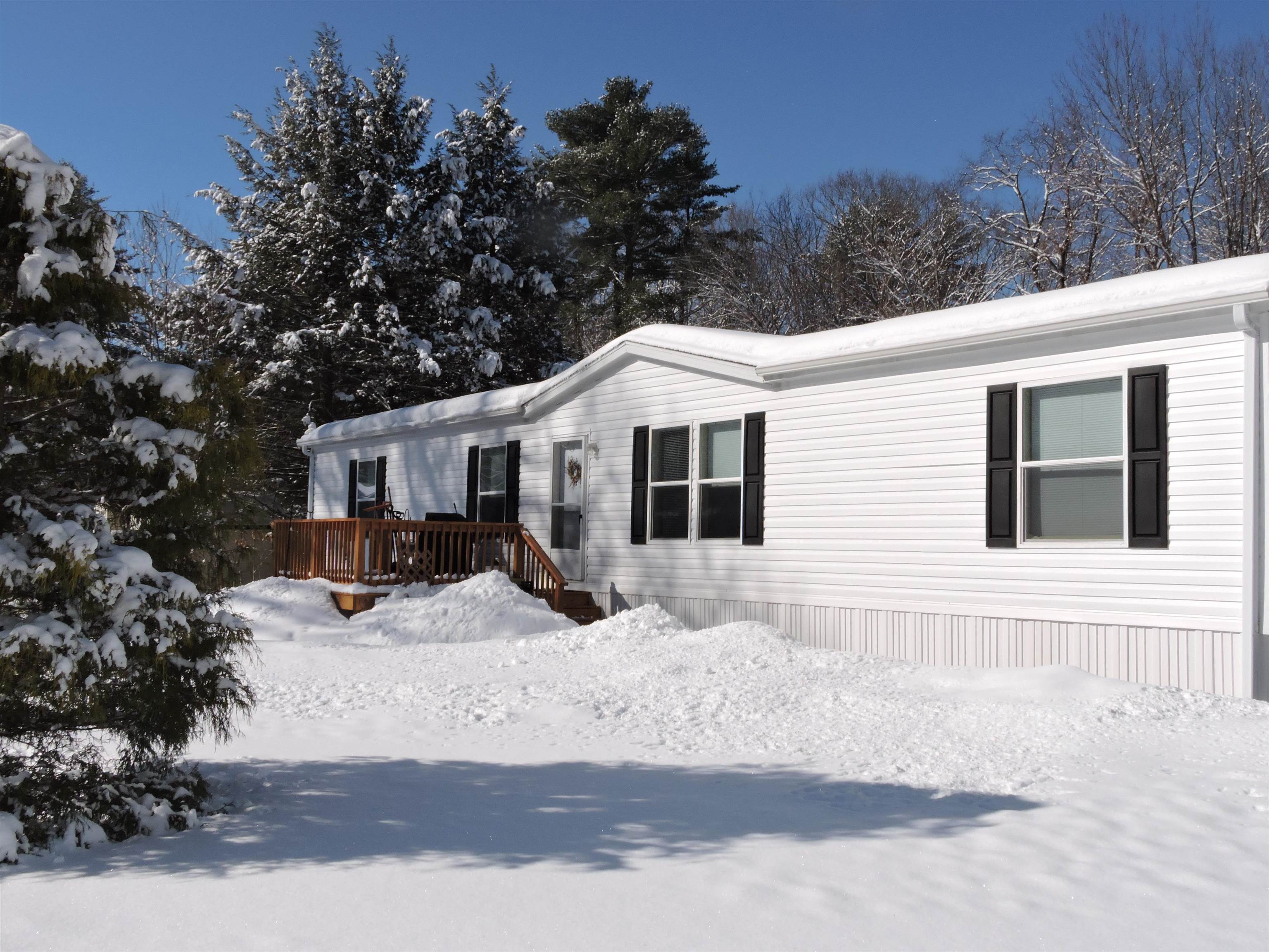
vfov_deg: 40.7
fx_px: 1283
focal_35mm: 35
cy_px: 476
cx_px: 634
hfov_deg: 52.6
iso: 160
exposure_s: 1/2000
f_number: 4.8
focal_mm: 6.3
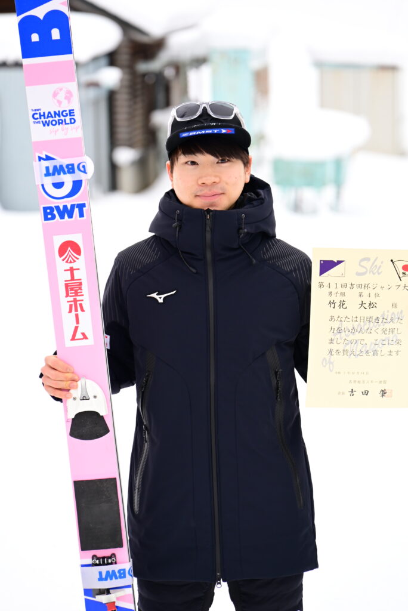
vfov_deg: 11.1
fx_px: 3141
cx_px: 204
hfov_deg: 7.4
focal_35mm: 185
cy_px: 306
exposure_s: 1/200
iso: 400
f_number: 6.3
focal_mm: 185
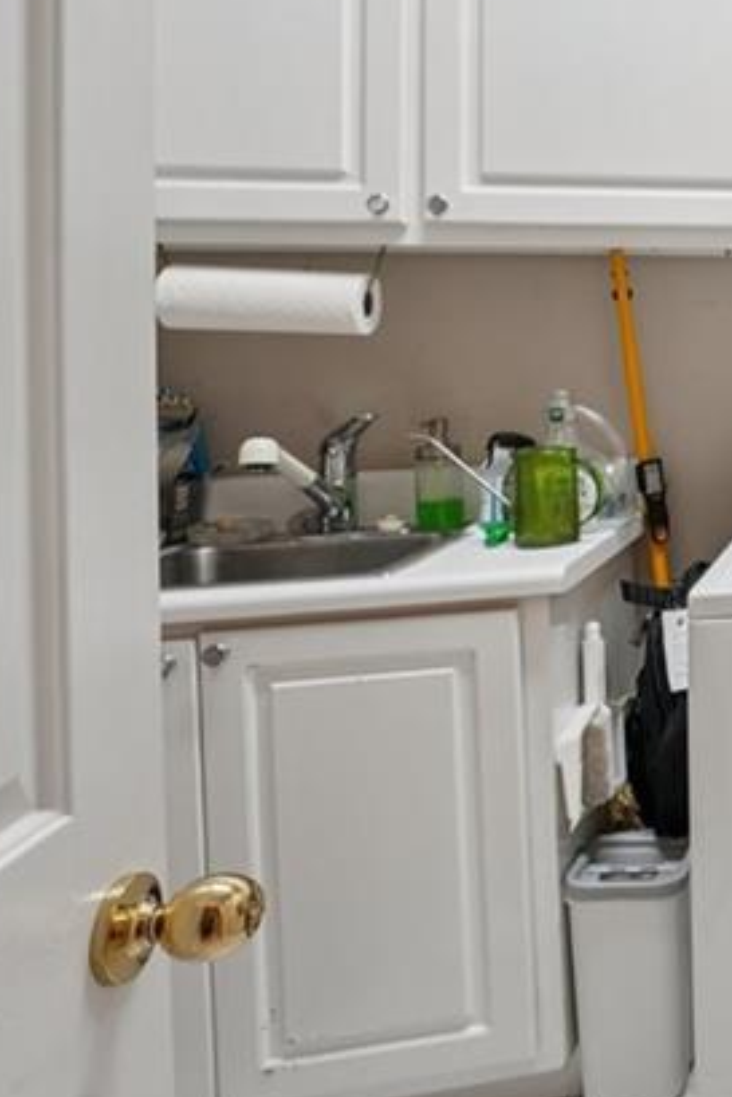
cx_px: 1290
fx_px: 1067
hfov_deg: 22.8
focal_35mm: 35
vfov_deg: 52.7
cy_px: 312
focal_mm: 14
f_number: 8
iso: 320
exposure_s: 1/20
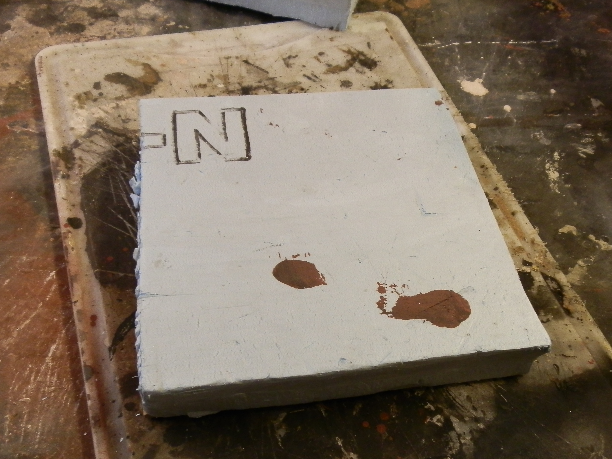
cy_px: 280
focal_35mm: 39
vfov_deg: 36.7
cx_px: 360
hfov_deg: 47.7
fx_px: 689
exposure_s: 1/25
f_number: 3.1
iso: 200
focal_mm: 5
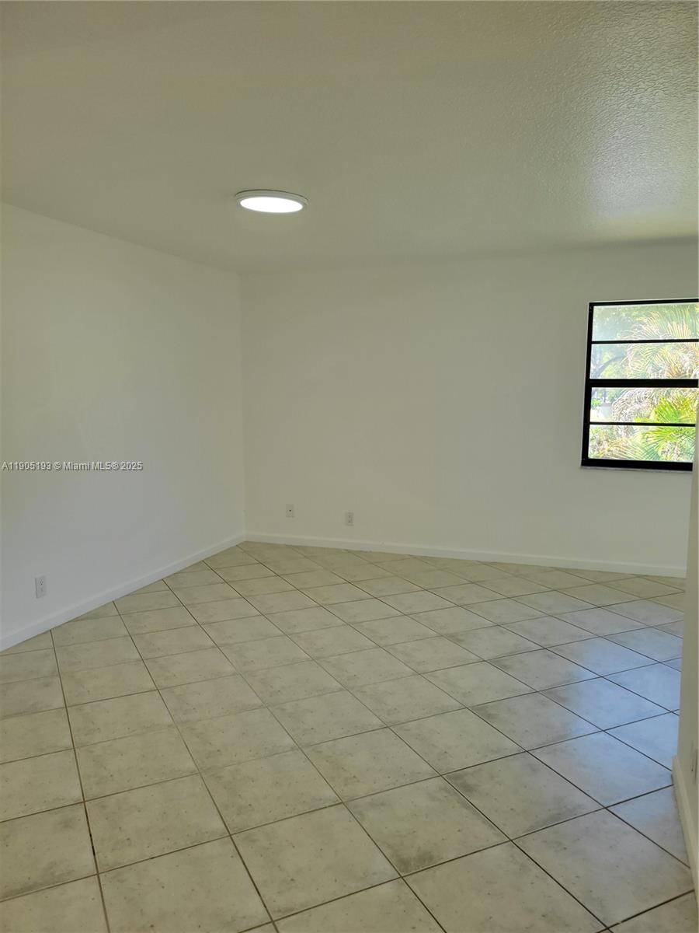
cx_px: 350
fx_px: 700
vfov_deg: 67.3
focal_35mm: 26
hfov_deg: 53.1
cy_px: 466
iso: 50
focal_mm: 5.4
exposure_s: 1/120
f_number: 1.8
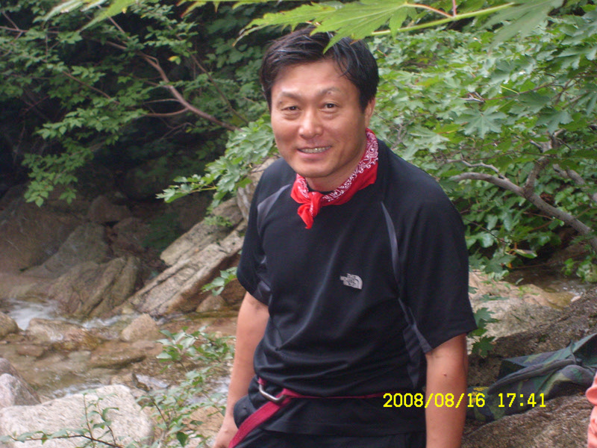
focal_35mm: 105
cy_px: 224
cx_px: 298
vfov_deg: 14.1
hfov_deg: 18.7
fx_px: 1811
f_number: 4.9
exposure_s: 1/60
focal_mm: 17.4
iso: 300
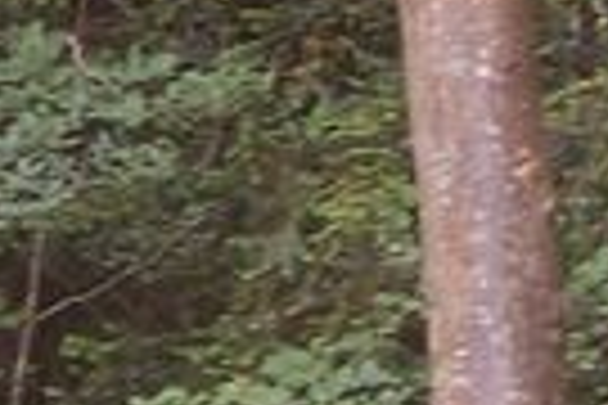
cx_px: 59
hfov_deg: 8.7
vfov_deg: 5.8
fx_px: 3969
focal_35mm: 235
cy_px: -72
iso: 125
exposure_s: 1/60
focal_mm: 6.2
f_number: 2.8
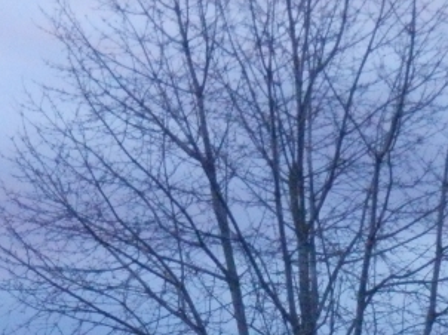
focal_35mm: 403
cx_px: 190
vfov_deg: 3.7
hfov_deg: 4.9
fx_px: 5211
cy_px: 382
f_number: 5.9
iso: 2500
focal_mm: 26.9
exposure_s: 1/50
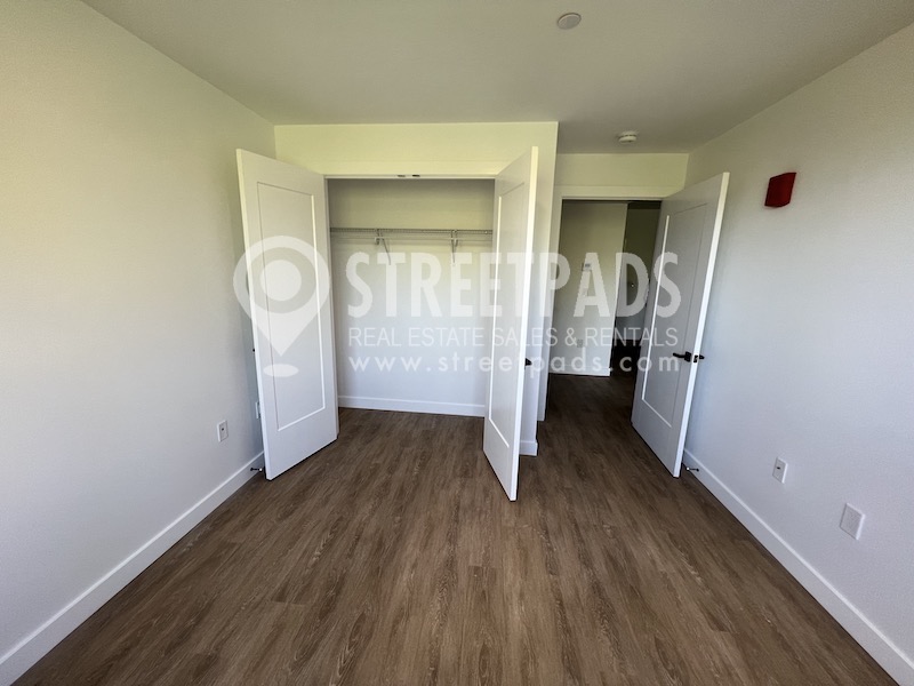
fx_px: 343
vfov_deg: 89.9
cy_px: 343
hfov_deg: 106.2
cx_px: 457
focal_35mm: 13
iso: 100
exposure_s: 1/99
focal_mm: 1.57
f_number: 1.8
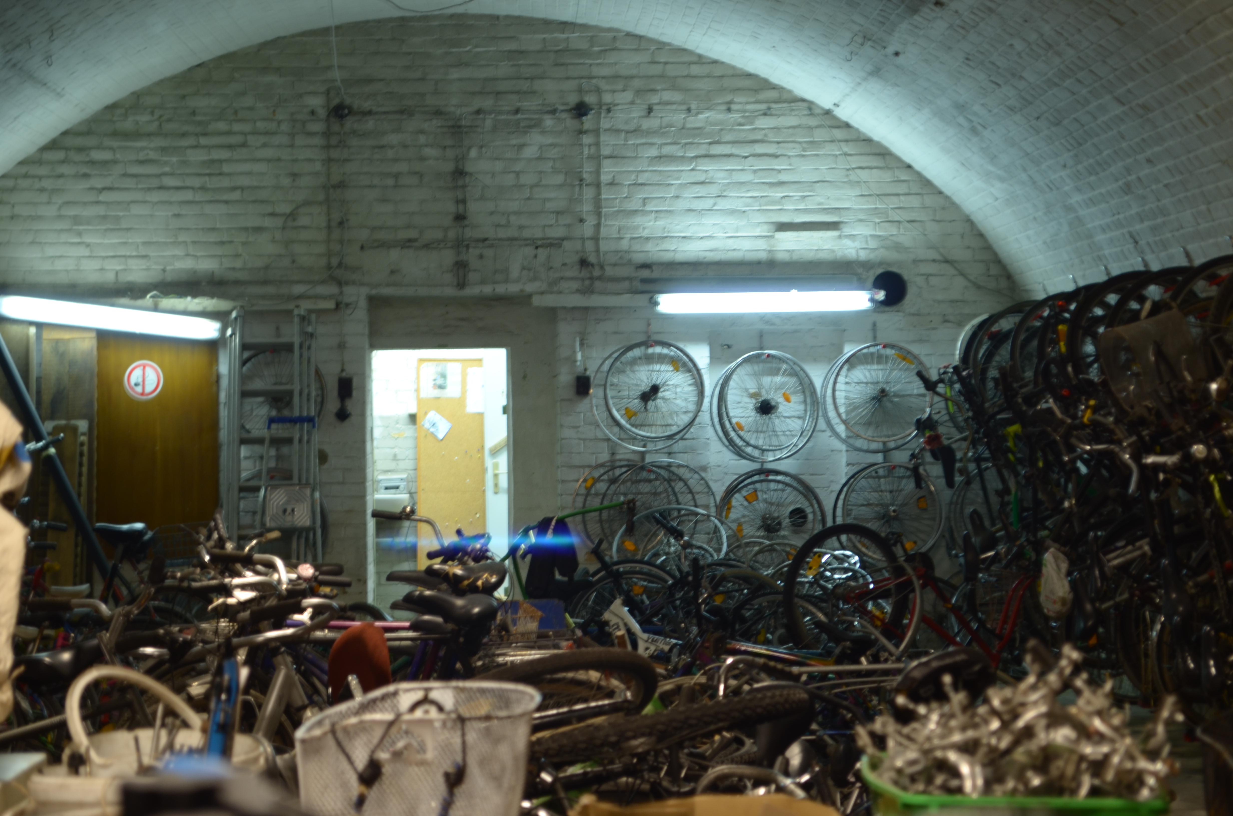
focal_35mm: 82
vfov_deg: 16.5
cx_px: 616
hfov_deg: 24.7
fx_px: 2820
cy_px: 408
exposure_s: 1/1.3
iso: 160
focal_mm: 55
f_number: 5.6
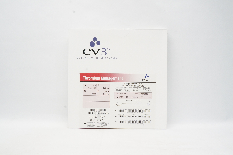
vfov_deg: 38.3
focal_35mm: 34
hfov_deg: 55.2
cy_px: 78
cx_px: 116
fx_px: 223
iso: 1600
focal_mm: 23
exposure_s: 1/20
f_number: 16
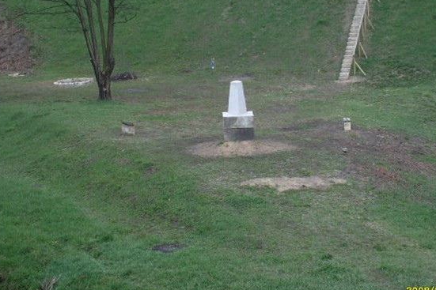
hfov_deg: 14.7
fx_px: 1695
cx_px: 240
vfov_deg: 9.8
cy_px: 126
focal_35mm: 140
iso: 80
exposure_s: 1/180
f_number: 4.9
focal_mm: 17.4
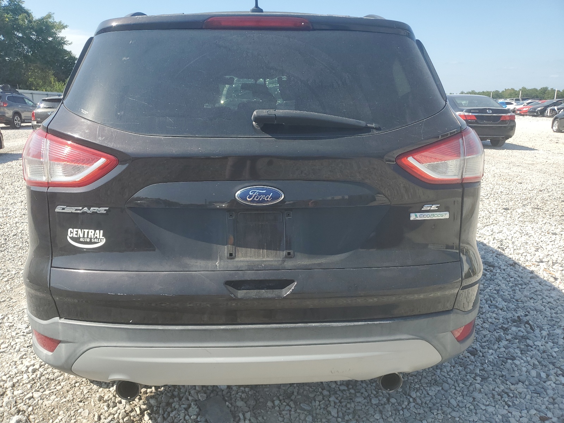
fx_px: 424
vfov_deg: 53.1
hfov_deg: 67.3
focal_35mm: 26
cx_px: 282
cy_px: 212
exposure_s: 1/1667
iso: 50
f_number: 1.5
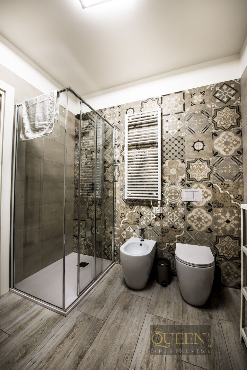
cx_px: 124
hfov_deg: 81.3
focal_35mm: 14
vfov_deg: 104.2
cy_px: 185
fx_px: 144
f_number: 8
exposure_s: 1/13
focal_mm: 14
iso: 125
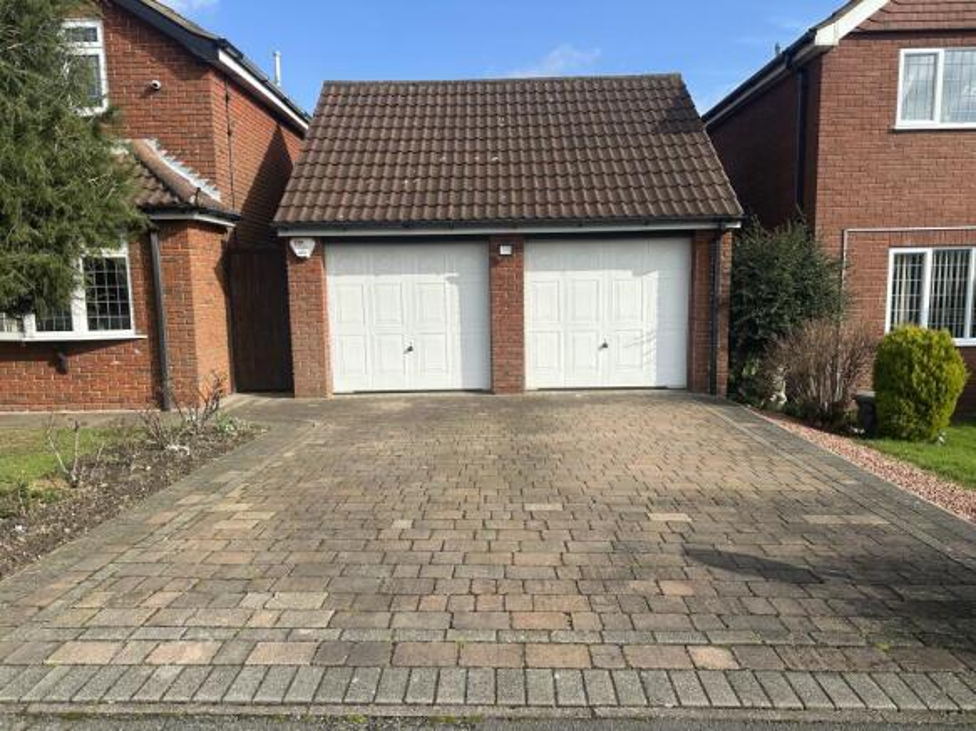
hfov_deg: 71.6
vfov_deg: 56.8
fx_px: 677
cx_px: 488
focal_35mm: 24
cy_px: 366
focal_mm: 6.86
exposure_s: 1/3472
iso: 80
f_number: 1.78
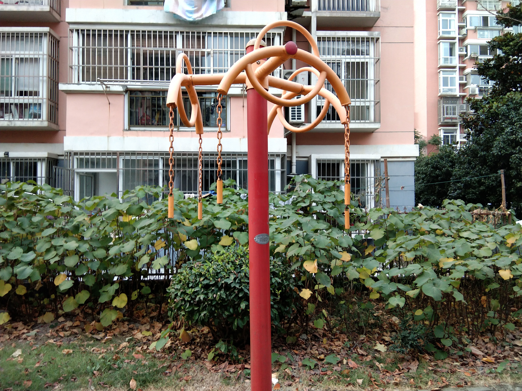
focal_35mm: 31
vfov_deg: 45.4
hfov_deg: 58.4
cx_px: 261
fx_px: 467
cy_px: 196
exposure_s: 1/33.3
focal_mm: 3.69
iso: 200
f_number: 2.2
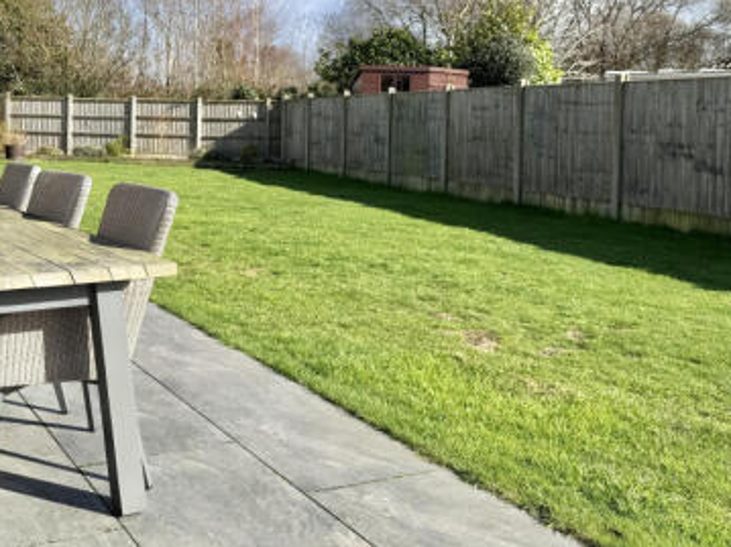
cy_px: 147
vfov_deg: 36.1
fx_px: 823
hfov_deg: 46.5
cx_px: 199
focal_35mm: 39
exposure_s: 1/3584
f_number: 1.78
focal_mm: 6.76
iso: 80
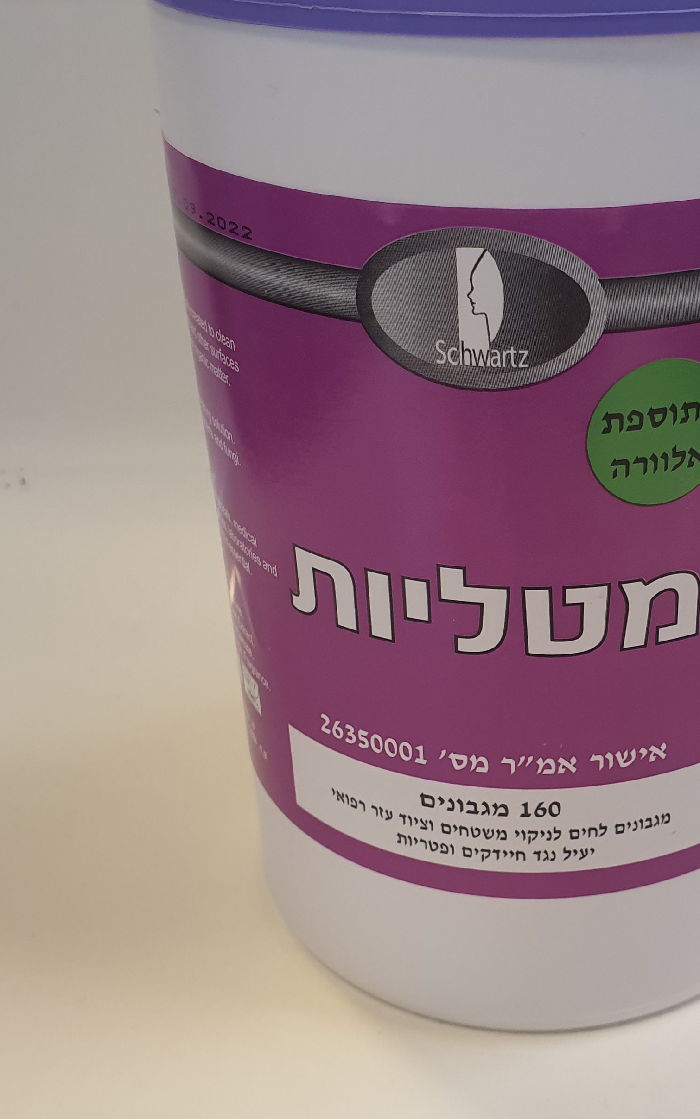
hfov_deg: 27.4
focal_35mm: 46
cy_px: 600
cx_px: 569
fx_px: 1404
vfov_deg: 43.5
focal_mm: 4.3
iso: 125
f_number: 2.4
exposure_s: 1/100
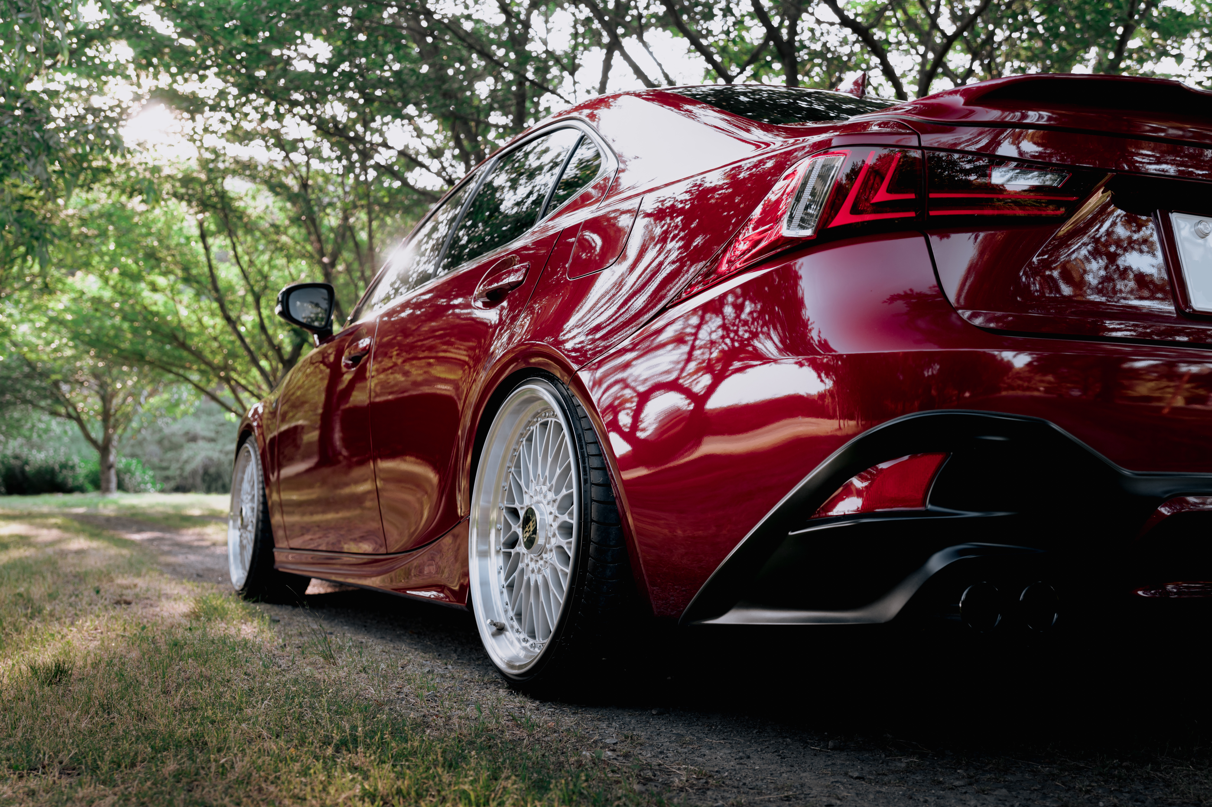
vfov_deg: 35.0
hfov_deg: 50.7
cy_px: 404
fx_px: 1278
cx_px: 606
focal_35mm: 38
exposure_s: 1/50
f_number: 4
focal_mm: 38
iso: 100
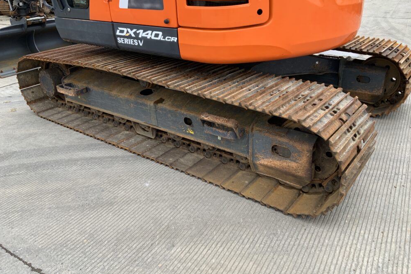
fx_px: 354
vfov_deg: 42.2
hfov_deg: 60.3
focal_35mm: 31
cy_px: 119
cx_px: 210
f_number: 1.8
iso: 16
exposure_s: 1/329
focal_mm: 3
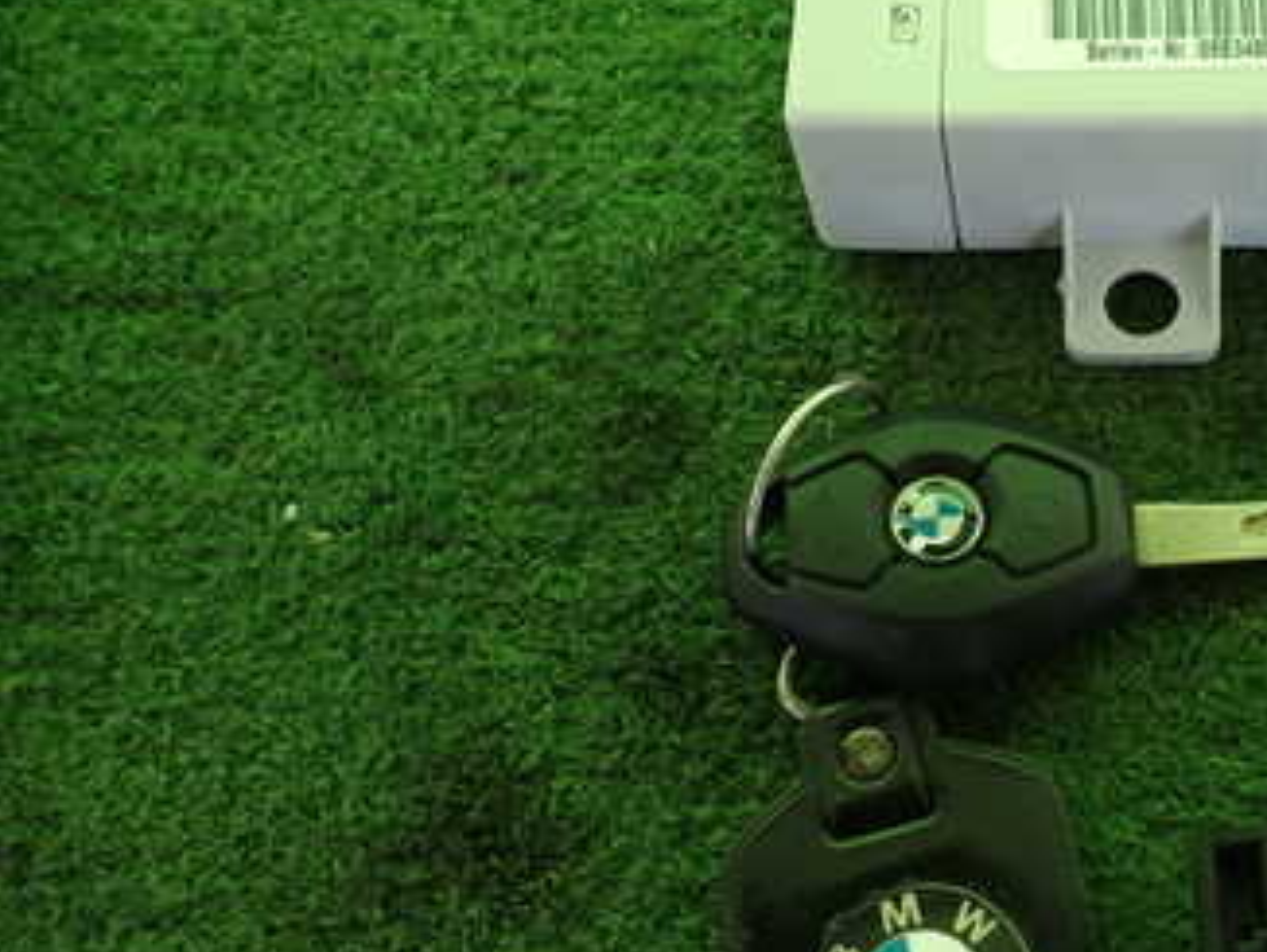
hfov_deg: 38.2
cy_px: 416
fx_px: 1685
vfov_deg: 31.5
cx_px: 1162
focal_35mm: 46
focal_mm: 4.5
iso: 100
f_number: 2.8
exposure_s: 1/80
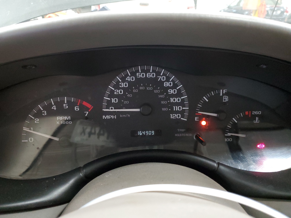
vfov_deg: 53.1
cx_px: 146
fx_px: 219
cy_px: 109
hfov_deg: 67.3
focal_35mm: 26
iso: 475
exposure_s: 1/15
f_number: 1.5
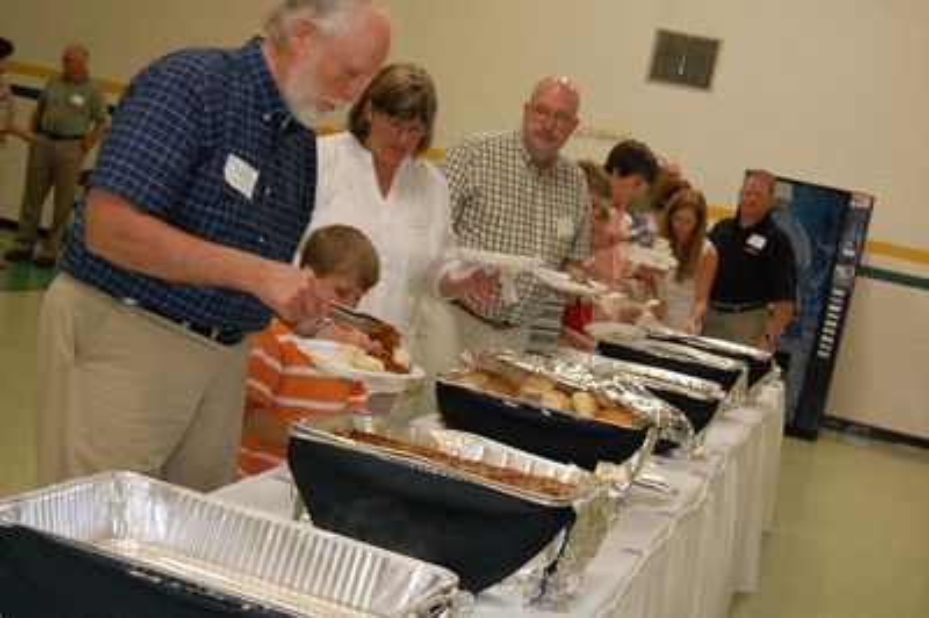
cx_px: 464
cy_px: 309
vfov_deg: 23.7
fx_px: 1470
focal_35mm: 57
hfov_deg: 35.1
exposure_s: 1/125
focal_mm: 38
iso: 1600
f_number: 5.6
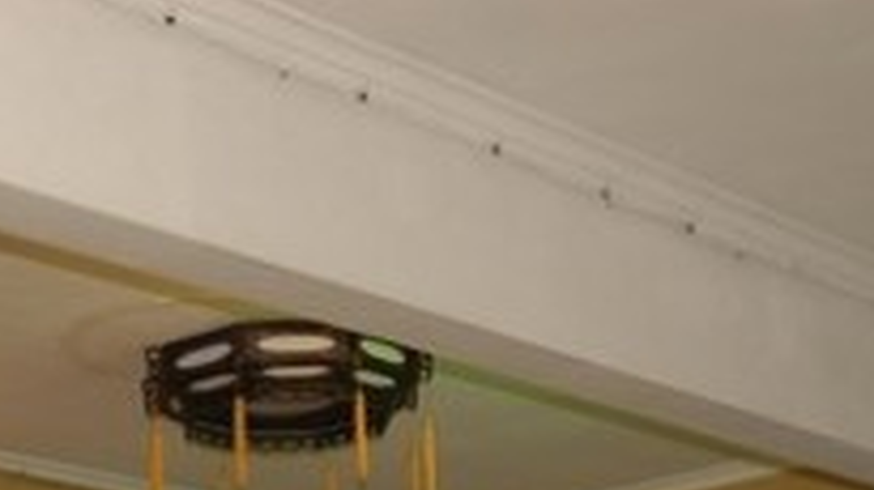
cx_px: 94
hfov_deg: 19.5
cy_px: 901
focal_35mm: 108
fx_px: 2501
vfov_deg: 10.5
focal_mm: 22
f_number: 4
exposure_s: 1/60
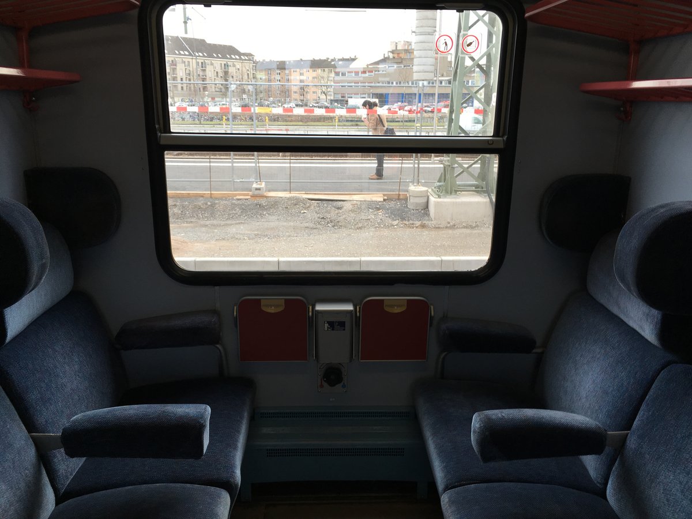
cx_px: 346
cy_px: 260
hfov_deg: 61.7
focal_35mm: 29
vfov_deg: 48.2
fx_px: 580
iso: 25
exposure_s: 1/50
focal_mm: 4.15
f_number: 2.2
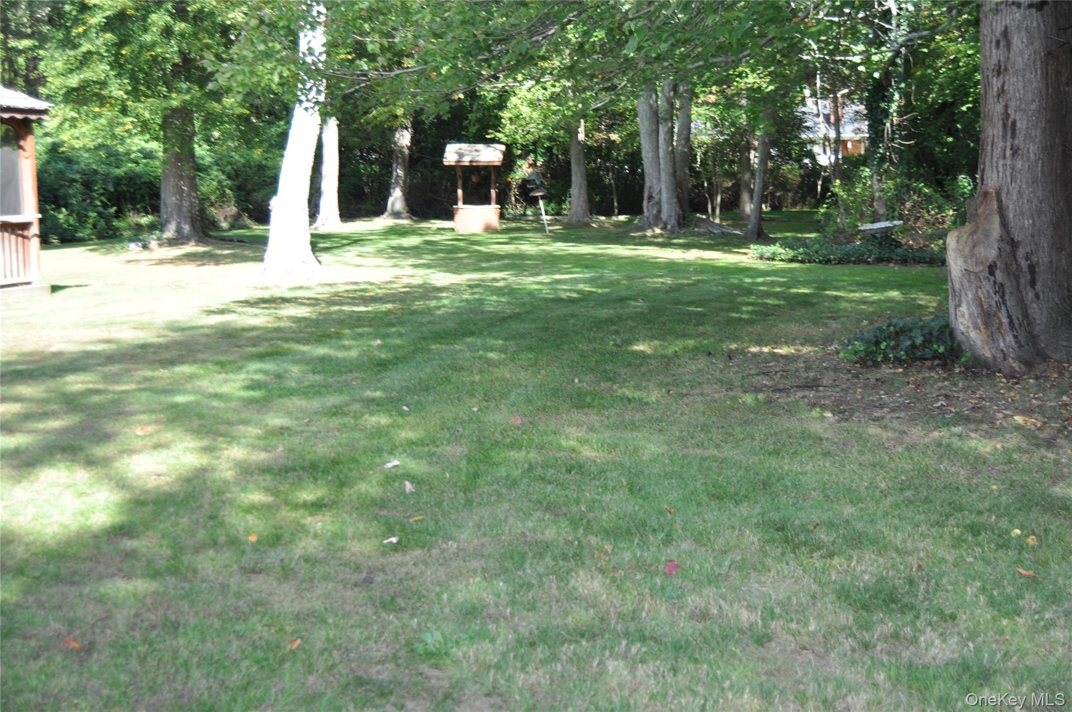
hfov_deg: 46.5
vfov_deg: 31.8
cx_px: 536
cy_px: 356
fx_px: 1249
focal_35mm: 42
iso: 200
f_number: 5
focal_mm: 28
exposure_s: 1/200
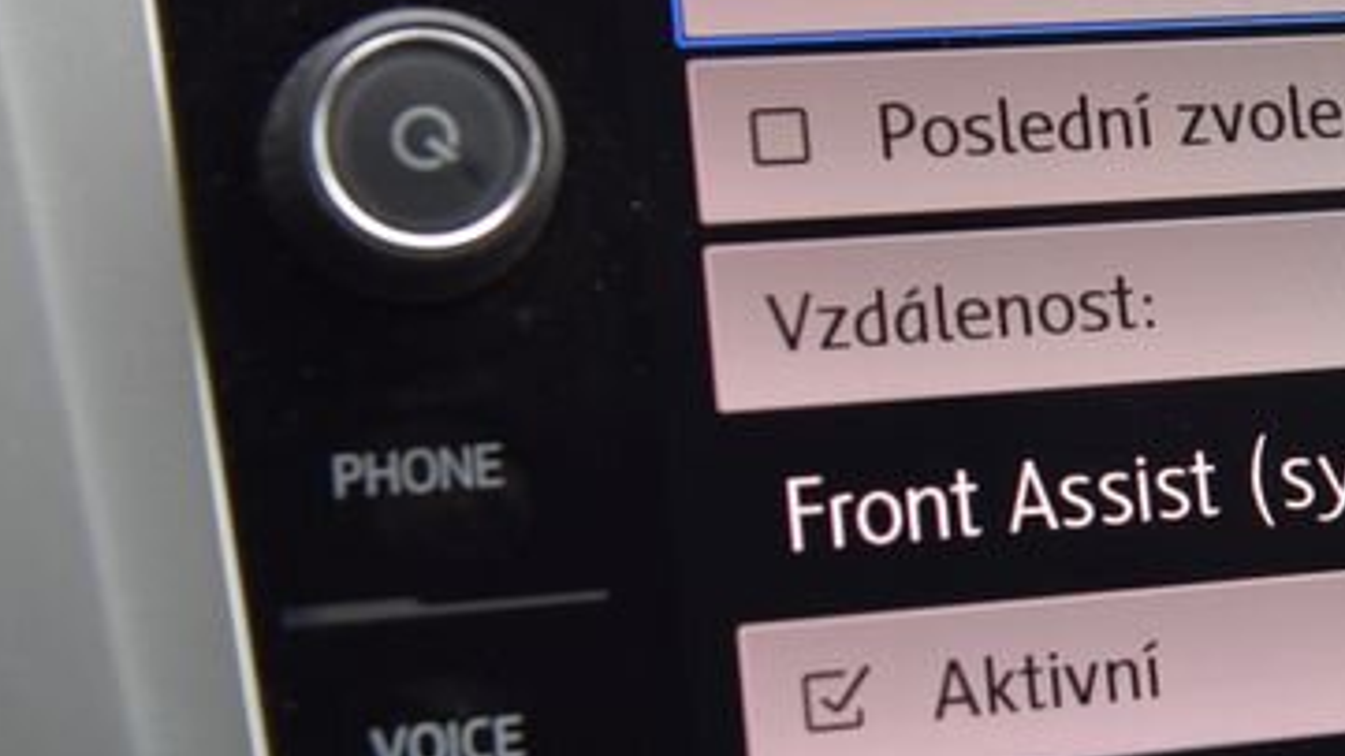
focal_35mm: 119
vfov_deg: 10.2
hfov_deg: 17.5
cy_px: 194
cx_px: 1431
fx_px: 4244
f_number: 4.5
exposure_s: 1/80
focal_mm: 40
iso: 500
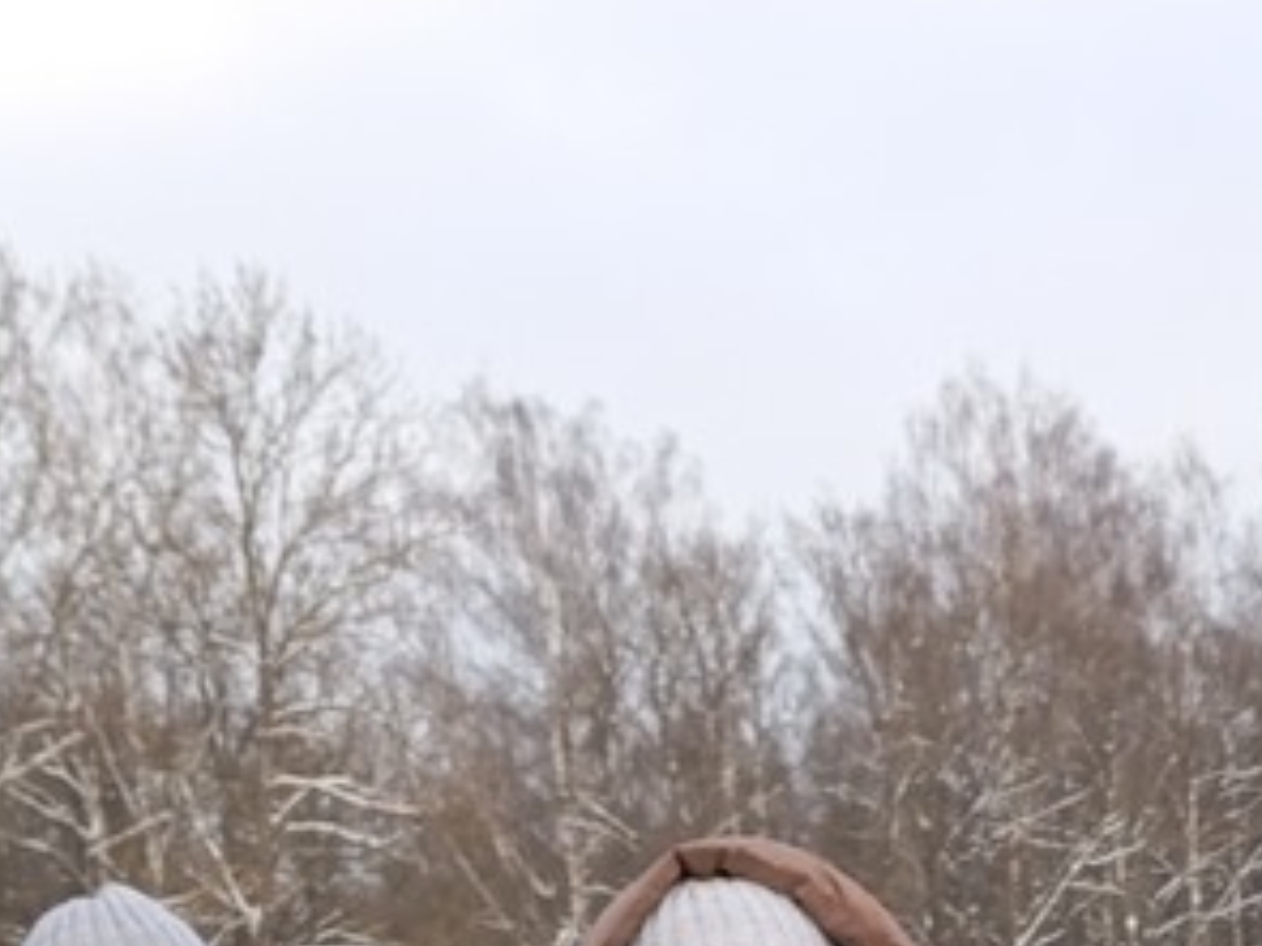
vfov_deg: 14.0
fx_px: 3535
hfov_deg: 19.8
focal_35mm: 97
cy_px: 1554
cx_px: 1176
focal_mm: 4.25
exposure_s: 1/215
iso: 50
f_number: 1.8
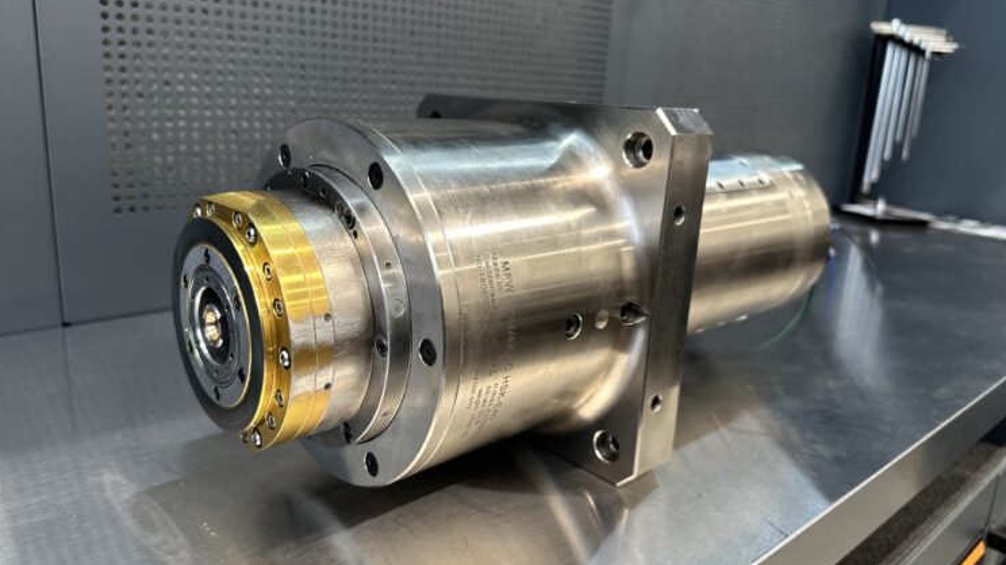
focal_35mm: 27
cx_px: 489
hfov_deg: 69.9
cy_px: 288
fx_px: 720
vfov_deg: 42.9
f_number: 1.78
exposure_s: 1/50
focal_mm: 6.86
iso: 125
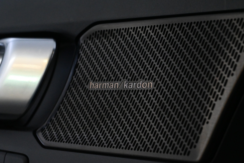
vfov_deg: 18.2
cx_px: 122
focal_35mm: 75
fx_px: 508
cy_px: 82
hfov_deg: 27.0
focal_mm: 50
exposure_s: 1/80
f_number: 6.3
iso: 5000
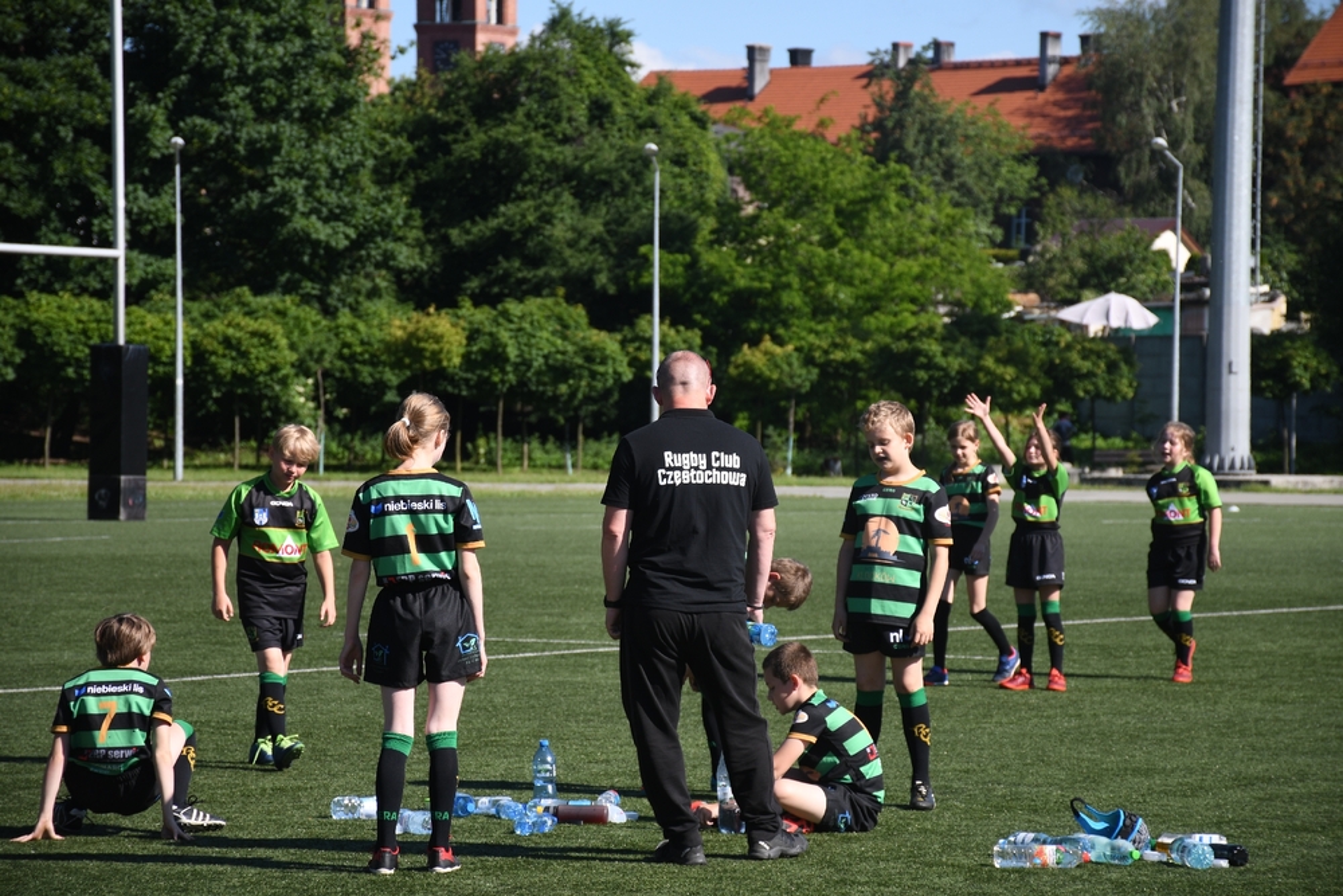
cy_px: 448
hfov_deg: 13.7
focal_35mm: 150
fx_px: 5596
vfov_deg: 9.2
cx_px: 672
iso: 100
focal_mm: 100
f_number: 5.6
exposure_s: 1/400
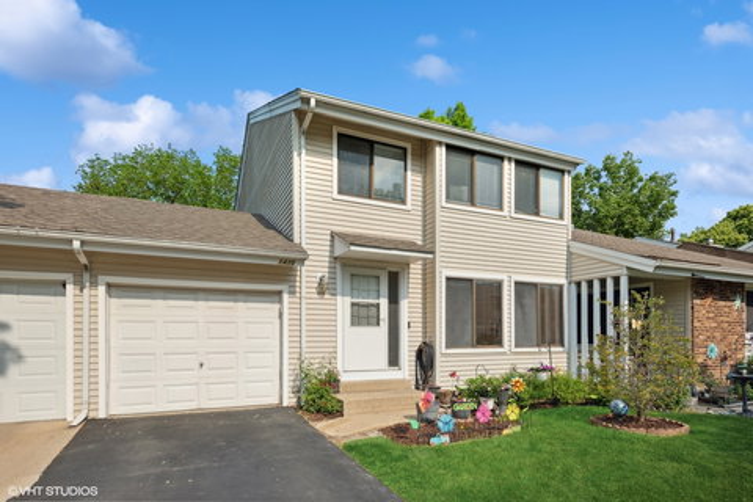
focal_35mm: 19
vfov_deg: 64.6
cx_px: 376
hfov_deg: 86.9
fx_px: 397
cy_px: 251
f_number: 8
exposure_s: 1/1250
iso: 400
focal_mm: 19
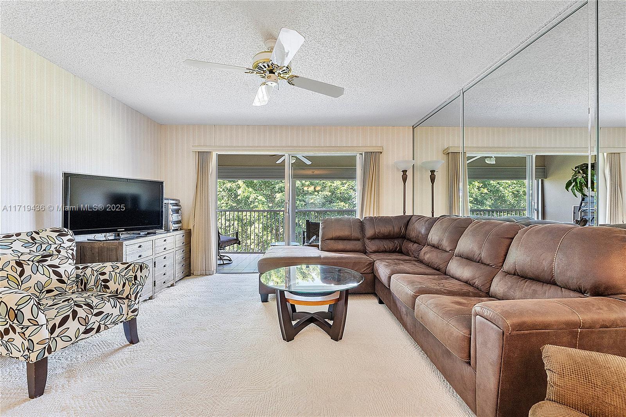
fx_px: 261
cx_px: 313
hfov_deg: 100.4
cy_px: 208
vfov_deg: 77.3
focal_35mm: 15
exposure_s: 1/8
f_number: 8
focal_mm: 10
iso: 250
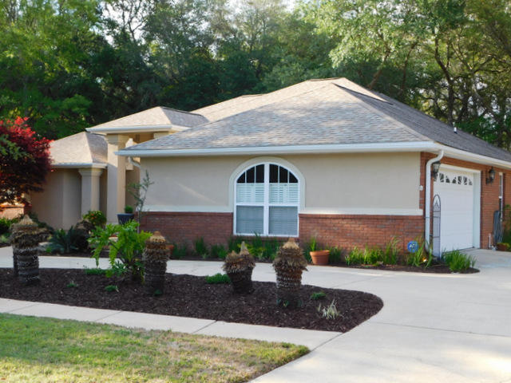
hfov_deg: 37.5
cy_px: 192
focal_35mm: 51
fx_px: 753
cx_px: 256
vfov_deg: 28.6
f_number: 3.8
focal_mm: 9
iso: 125
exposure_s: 1/200
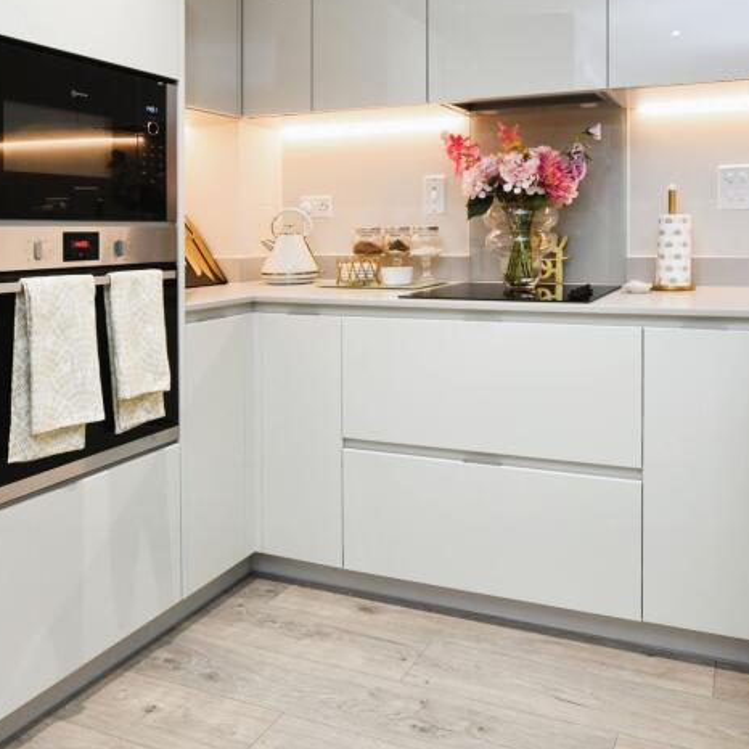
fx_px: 685
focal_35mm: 28
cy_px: 245
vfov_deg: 56.0
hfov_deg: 56.3
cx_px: 490
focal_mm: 15
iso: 800
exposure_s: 1/60
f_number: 6.3
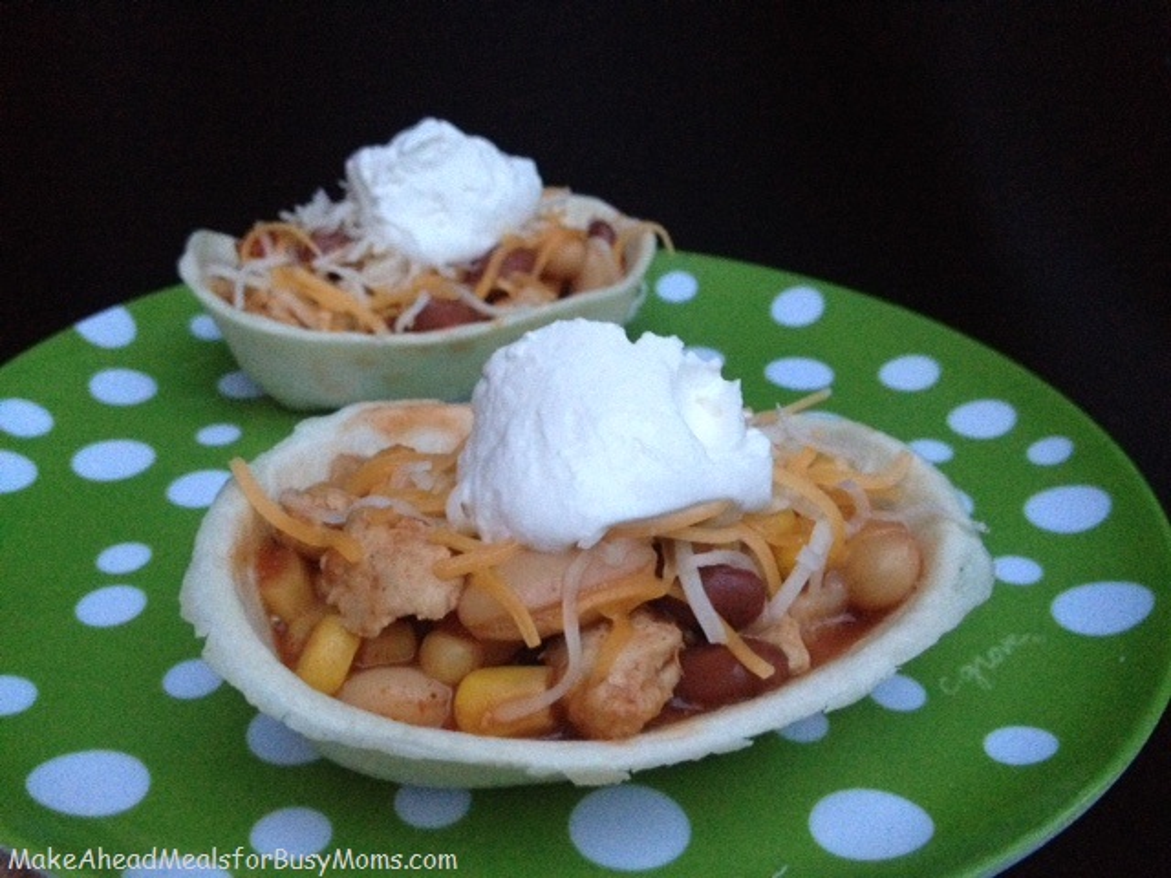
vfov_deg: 40.7
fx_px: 1184
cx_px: 586
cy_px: 439
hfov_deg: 52.6
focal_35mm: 35
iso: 640
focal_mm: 4.28
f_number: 2.4
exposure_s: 1/15
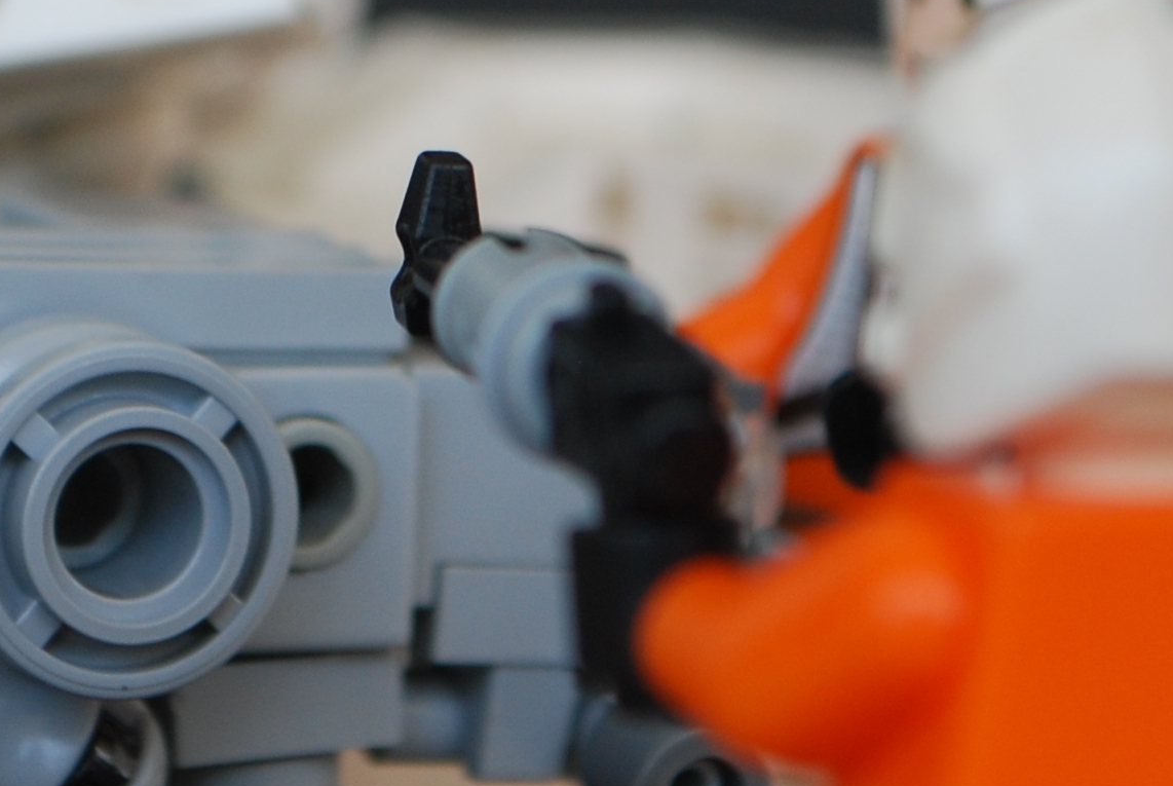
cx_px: 304
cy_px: 208
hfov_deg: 7.3
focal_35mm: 280
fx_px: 9126
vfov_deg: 4.9
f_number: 5.6
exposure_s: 1/60
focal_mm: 55
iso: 200
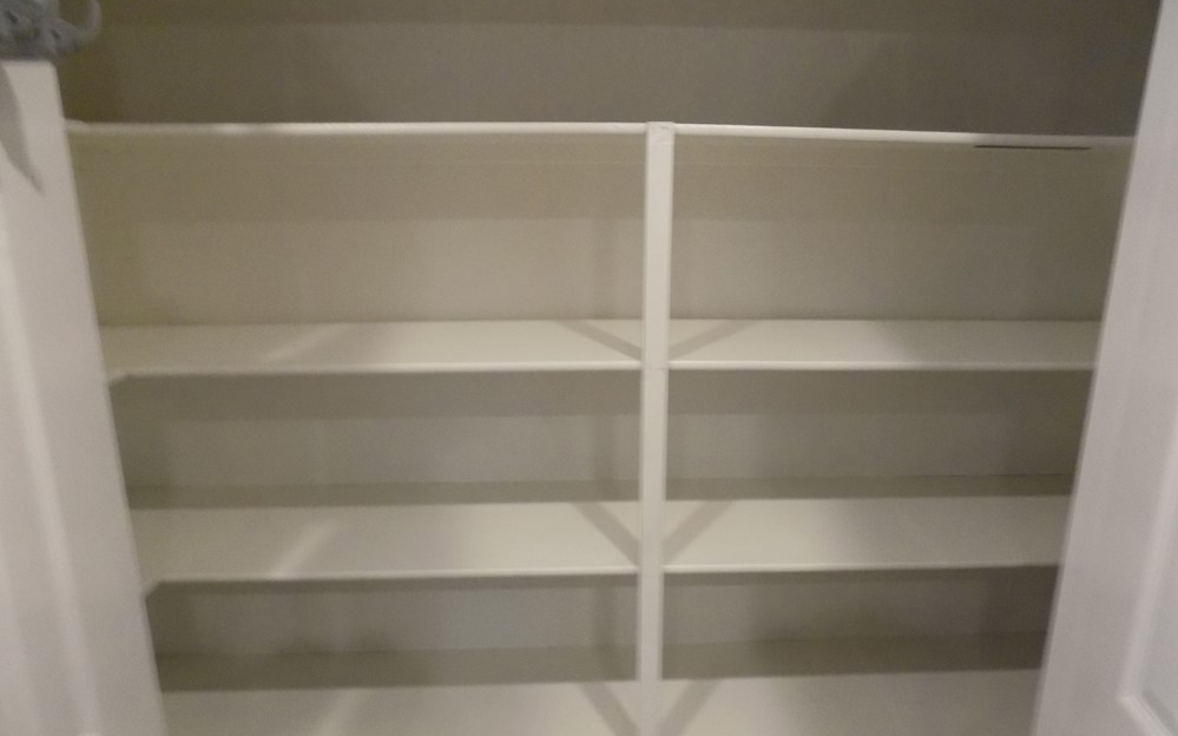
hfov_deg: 72.6
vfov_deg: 49.2
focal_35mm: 25
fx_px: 802
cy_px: 400
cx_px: 585
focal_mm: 4
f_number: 3.1
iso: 400
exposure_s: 1/20
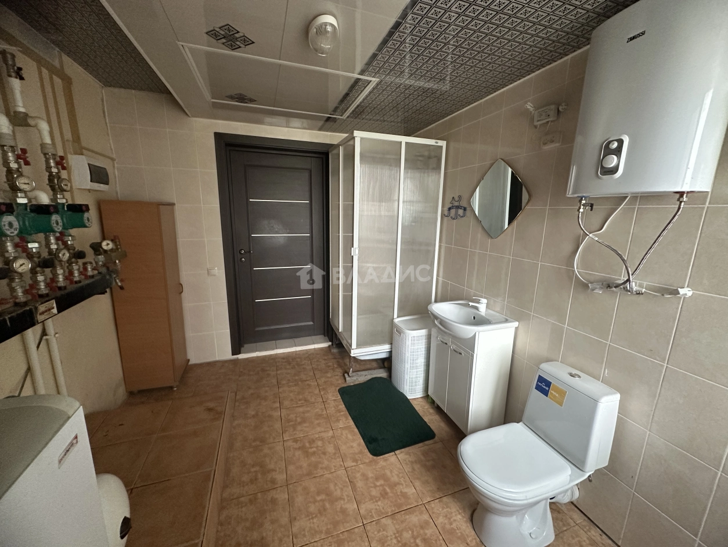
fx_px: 294
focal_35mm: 14
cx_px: 364
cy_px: 274
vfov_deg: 85.7
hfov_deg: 102.1
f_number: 2.2
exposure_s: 1/60
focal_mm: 2.22
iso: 400
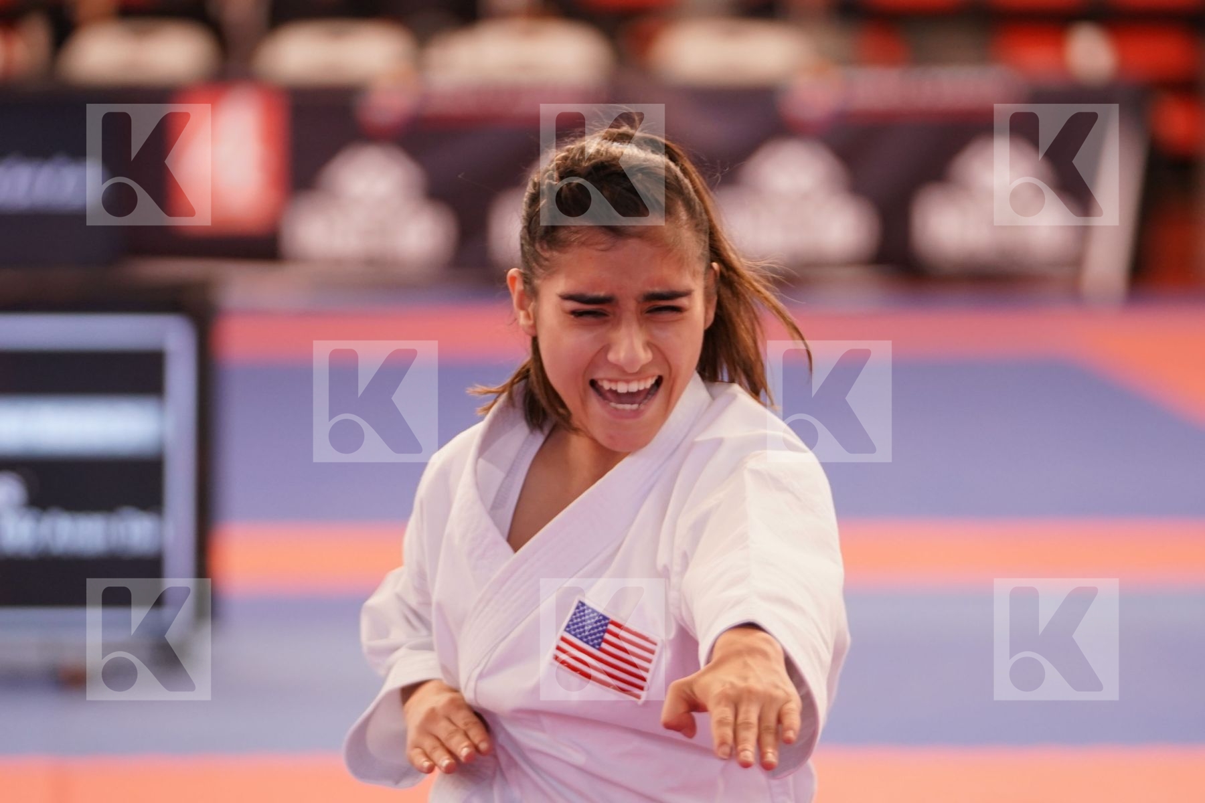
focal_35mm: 213
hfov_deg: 9.7
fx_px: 7129
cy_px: 402
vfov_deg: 6.4
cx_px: 602
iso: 1250
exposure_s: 1/500
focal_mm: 142
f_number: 2.8
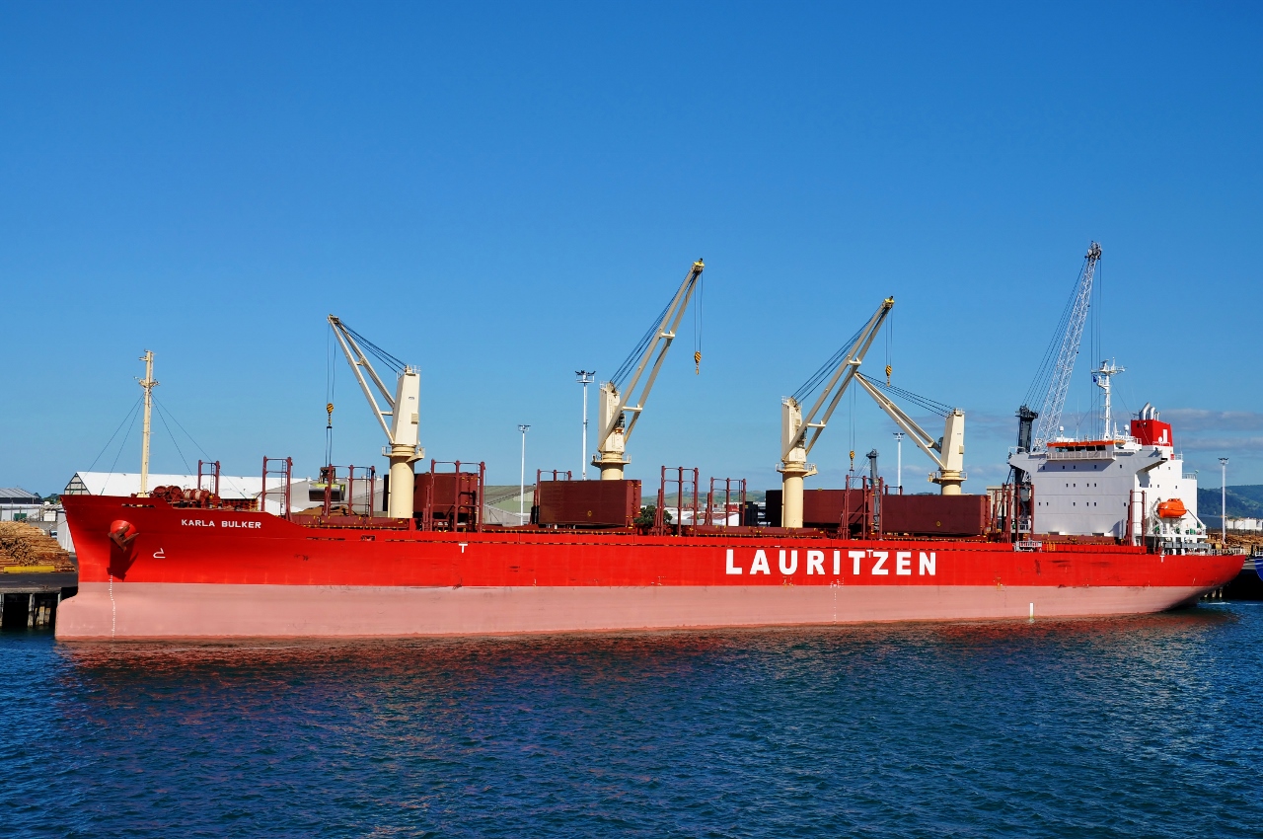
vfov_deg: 29.8
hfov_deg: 43.7
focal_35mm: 45
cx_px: 632
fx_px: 1577
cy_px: 420
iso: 200
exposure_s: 1/400
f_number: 10
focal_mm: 30
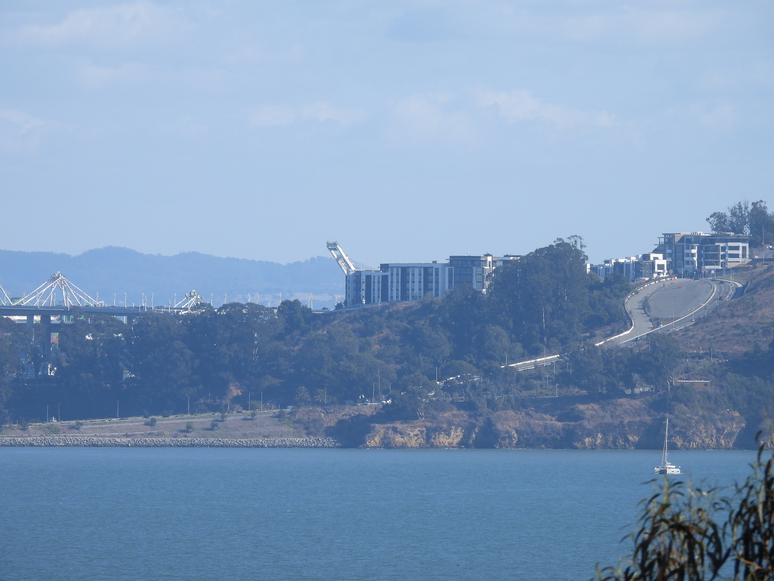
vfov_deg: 3.0
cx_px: 387
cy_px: 290
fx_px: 11180
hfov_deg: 4.0
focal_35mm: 500
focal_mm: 89.2
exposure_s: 1/500
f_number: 5
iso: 100
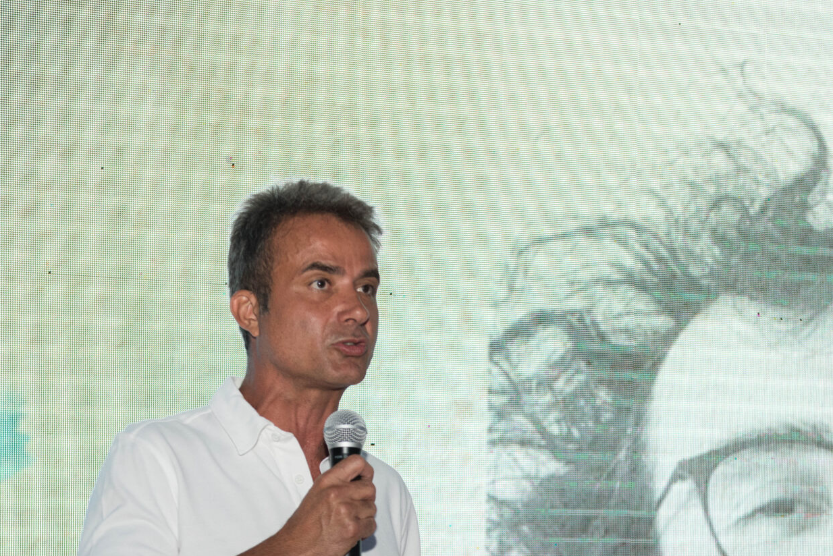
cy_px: 573
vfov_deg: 16.1
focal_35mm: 83
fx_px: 1921
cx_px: 495
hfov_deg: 24.4
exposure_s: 1/125
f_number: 3.5
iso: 640
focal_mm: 40
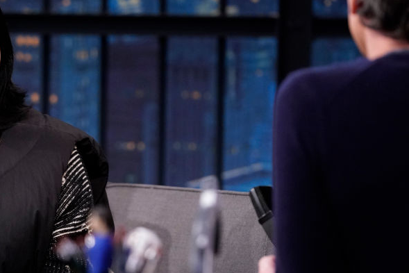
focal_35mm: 348
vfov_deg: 4.0
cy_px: 169
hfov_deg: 5.9
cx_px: 94
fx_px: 3954
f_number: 3.5
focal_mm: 200
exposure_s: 1/160
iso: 5000
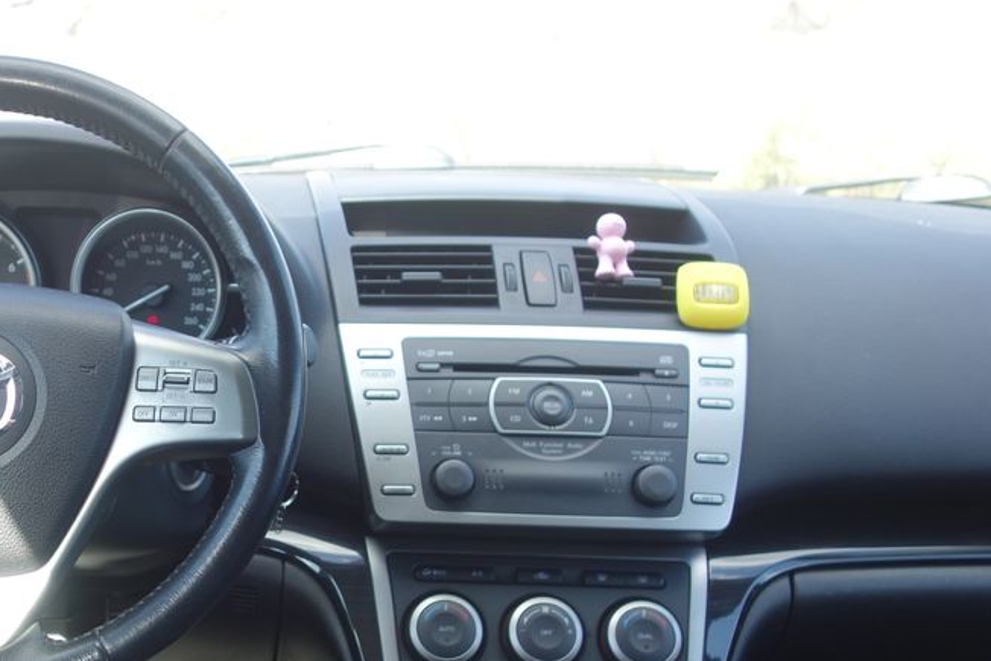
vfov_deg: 30.1
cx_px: 216
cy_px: 490
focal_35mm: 44
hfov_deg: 42.7
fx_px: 1211
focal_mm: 10.4
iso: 125
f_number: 2.2
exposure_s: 1/200
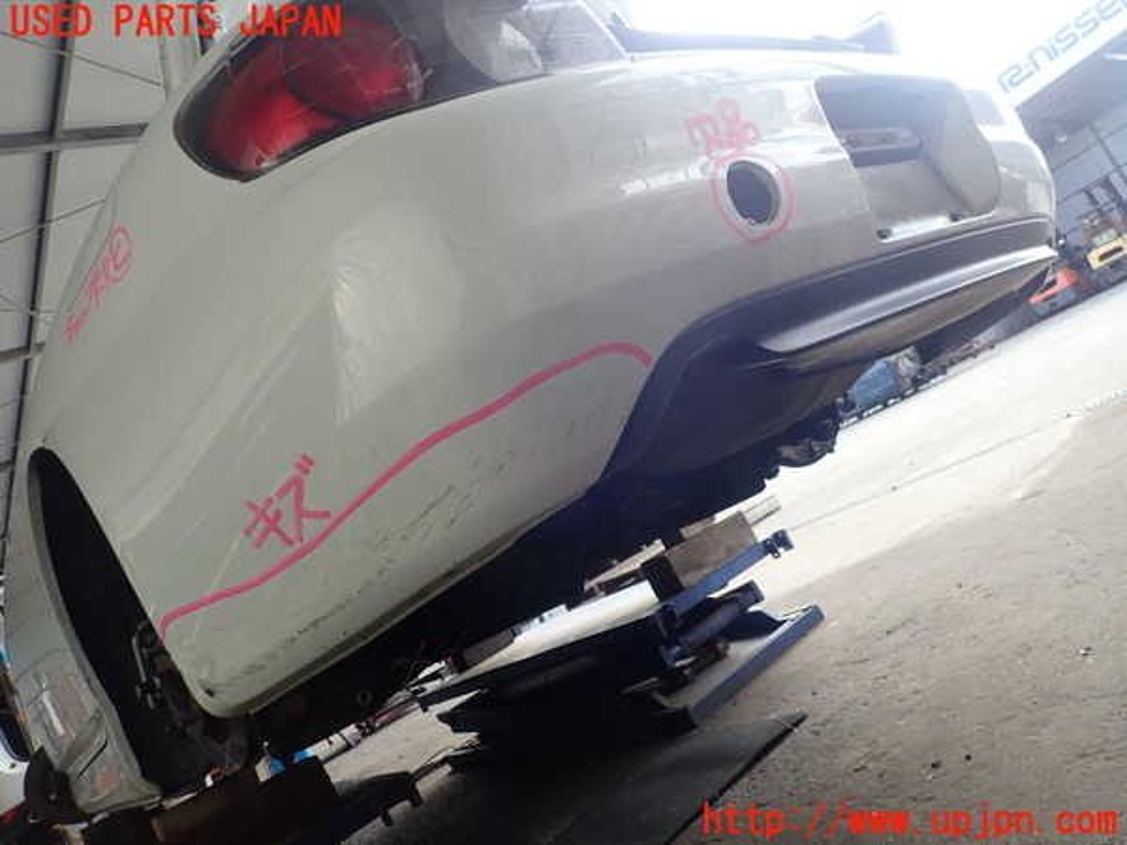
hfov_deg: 69.4
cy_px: 422
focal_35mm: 25
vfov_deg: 54.9
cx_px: 564
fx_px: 814
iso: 100
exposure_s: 1/100
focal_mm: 4.5
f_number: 2.8
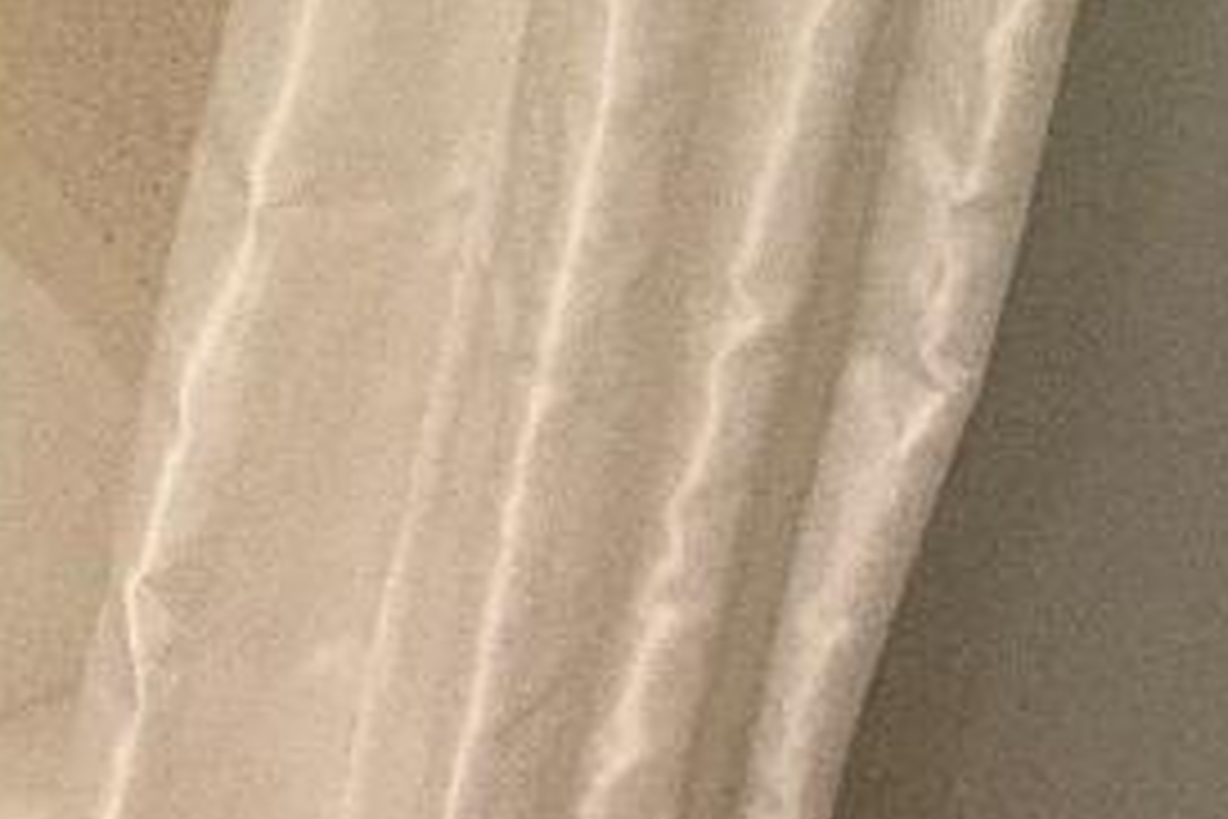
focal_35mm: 113
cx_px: -801
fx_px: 3854
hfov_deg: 16.0
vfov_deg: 11.6
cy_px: -405
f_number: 1.8
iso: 160
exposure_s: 1/60
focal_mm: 3
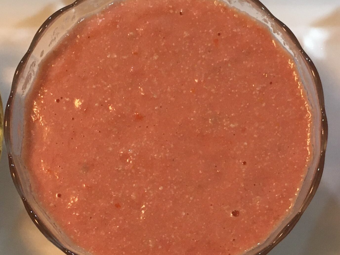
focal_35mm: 29
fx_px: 285
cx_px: 170
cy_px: 128
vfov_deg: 48.3
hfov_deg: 61.6
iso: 125
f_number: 2.2
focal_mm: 4.15
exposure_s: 1/33
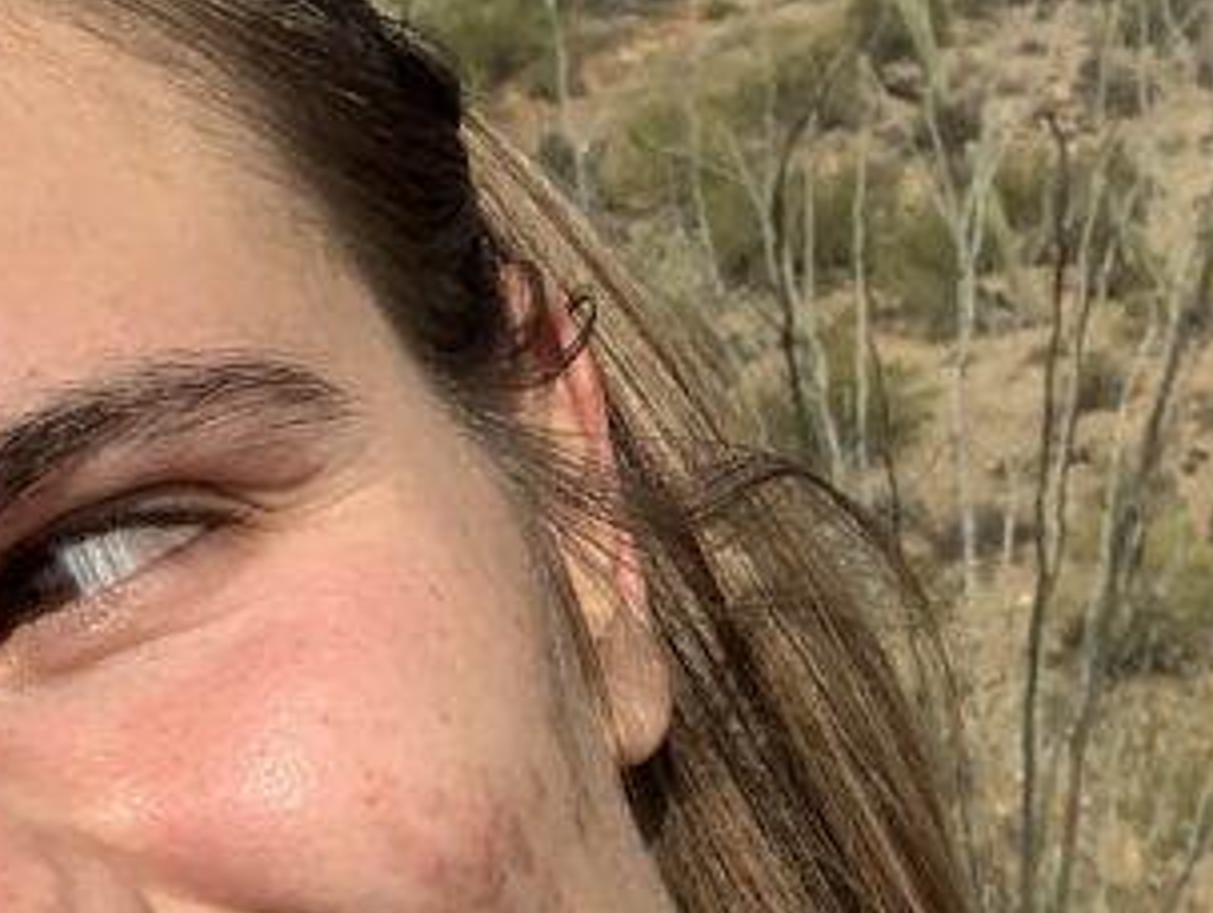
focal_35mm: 108
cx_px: 520
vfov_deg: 13.4
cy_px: 1081
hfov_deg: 18.2
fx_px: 3789
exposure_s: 1/2041
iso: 16
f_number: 2.2
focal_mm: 2.87
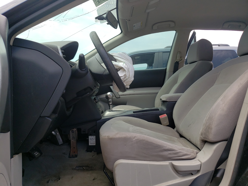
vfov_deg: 53.1
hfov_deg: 67.3
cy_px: 93
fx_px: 186
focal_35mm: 26
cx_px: 124
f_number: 1.5
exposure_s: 1/1111
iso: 50
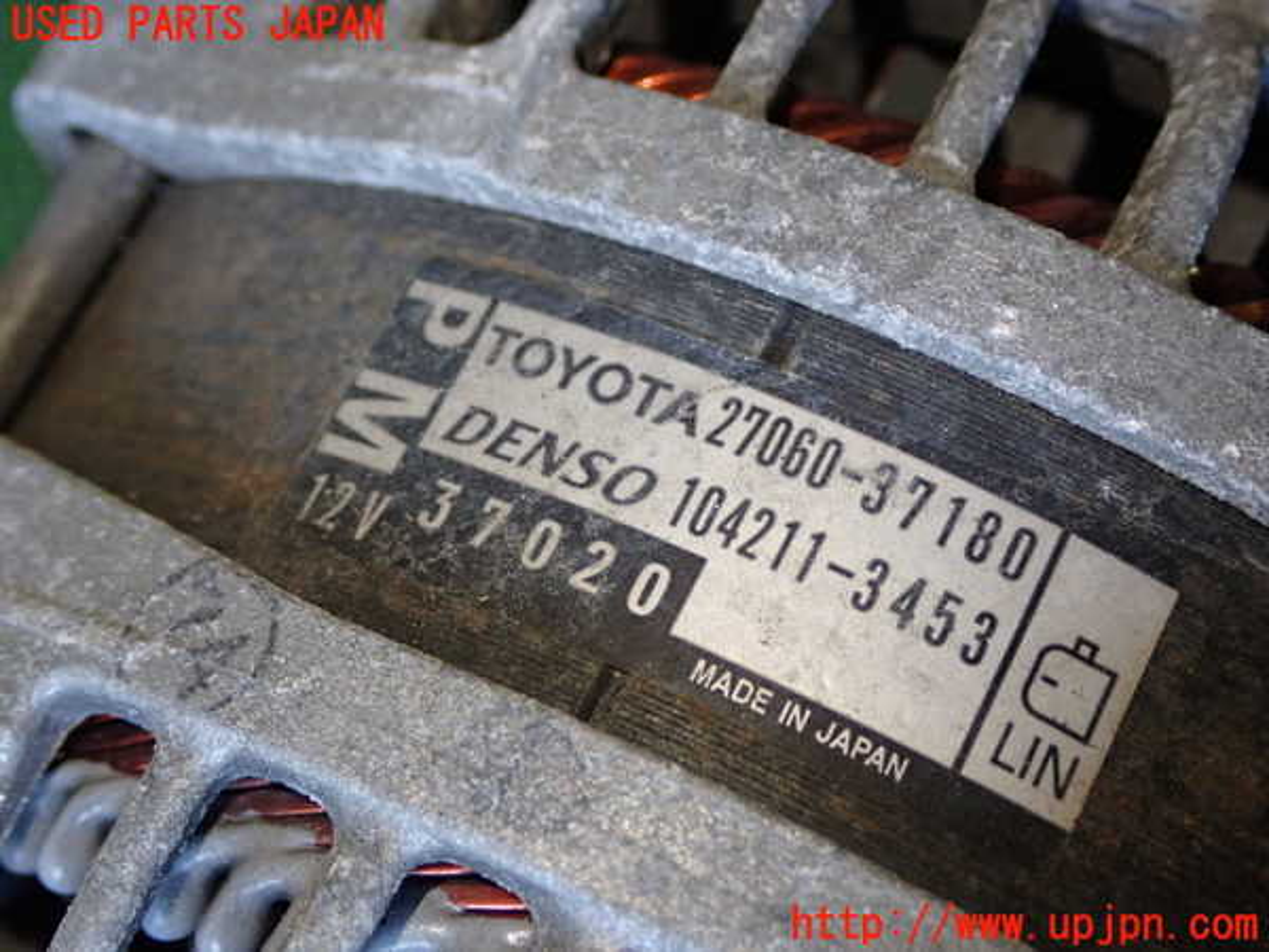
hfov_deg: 31.2
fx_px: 2273
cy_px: 476
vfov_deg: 23.7
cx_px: 634
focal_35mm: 62
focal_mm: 11.09
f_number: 3.6
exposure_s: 1/60
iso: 320
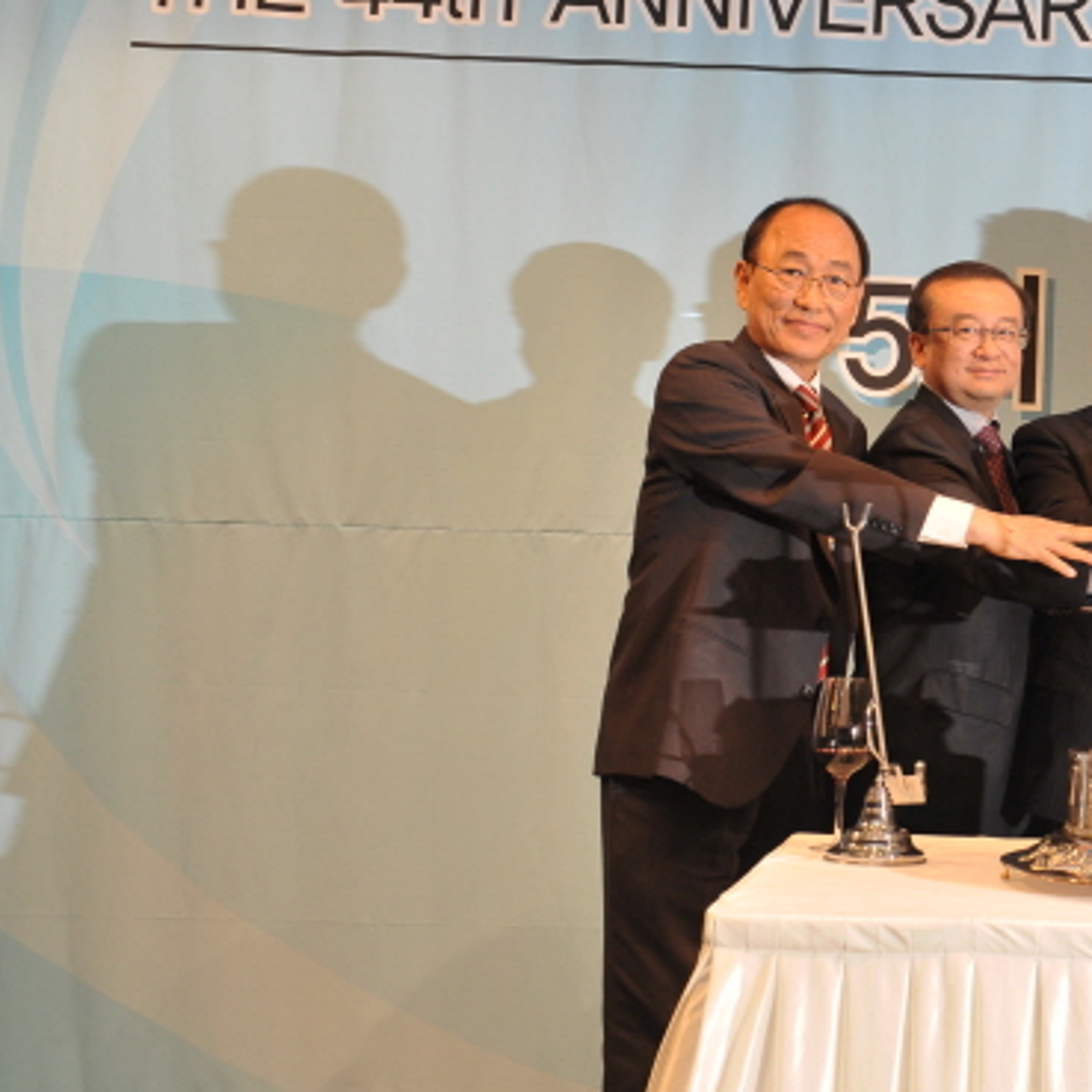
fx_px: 2498
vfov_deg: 24.6
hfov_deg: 23.4
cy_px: 379
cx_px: 1151
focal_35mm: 70
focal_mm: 38
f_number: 4.5
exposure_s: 1/125
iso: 500
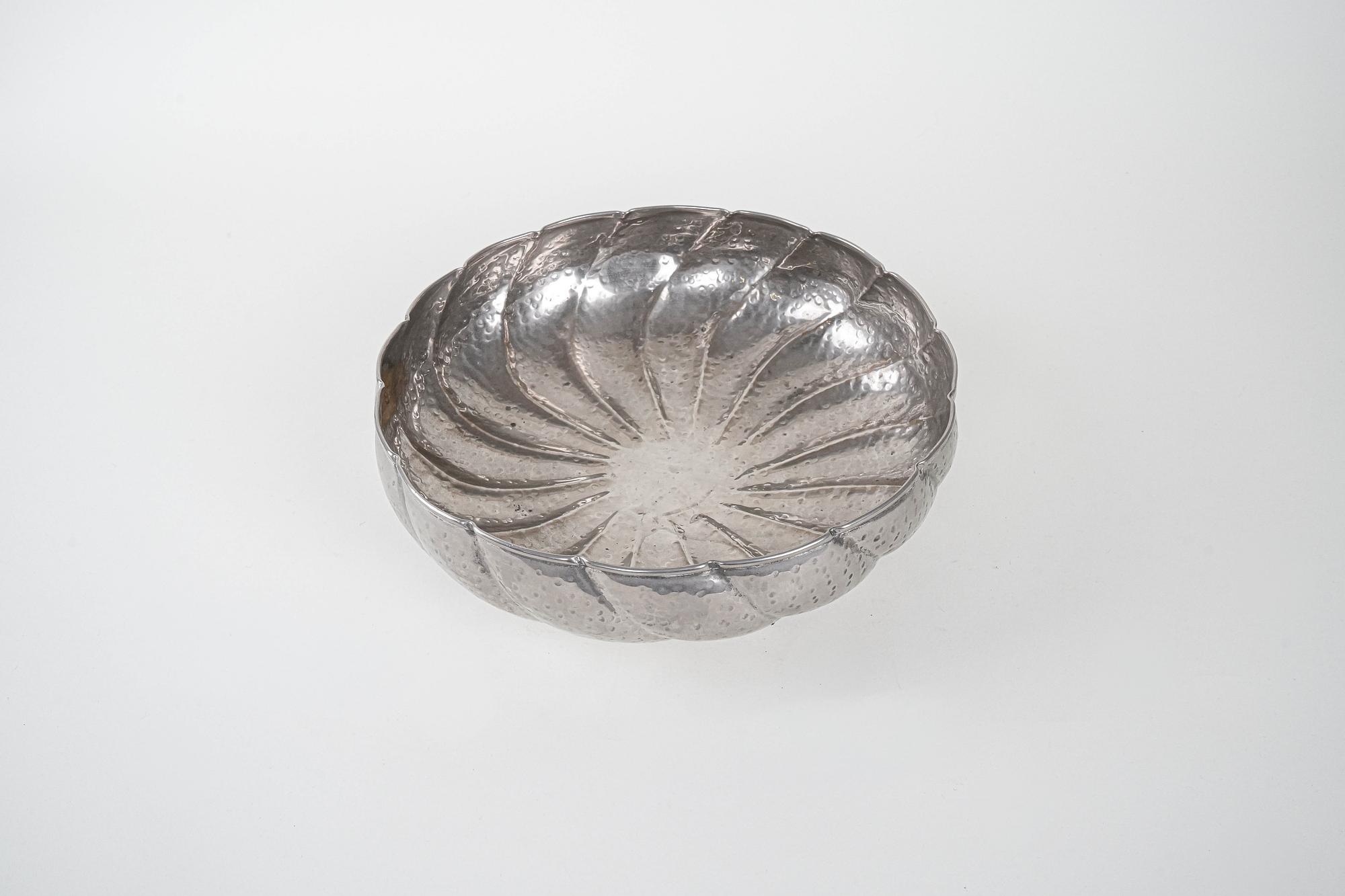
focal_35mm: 32
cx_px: 672
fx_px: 1195
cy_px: 448
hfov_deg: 58.7
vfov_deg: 41.1
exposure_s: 1/80
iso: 2500
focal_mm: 32
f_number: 10
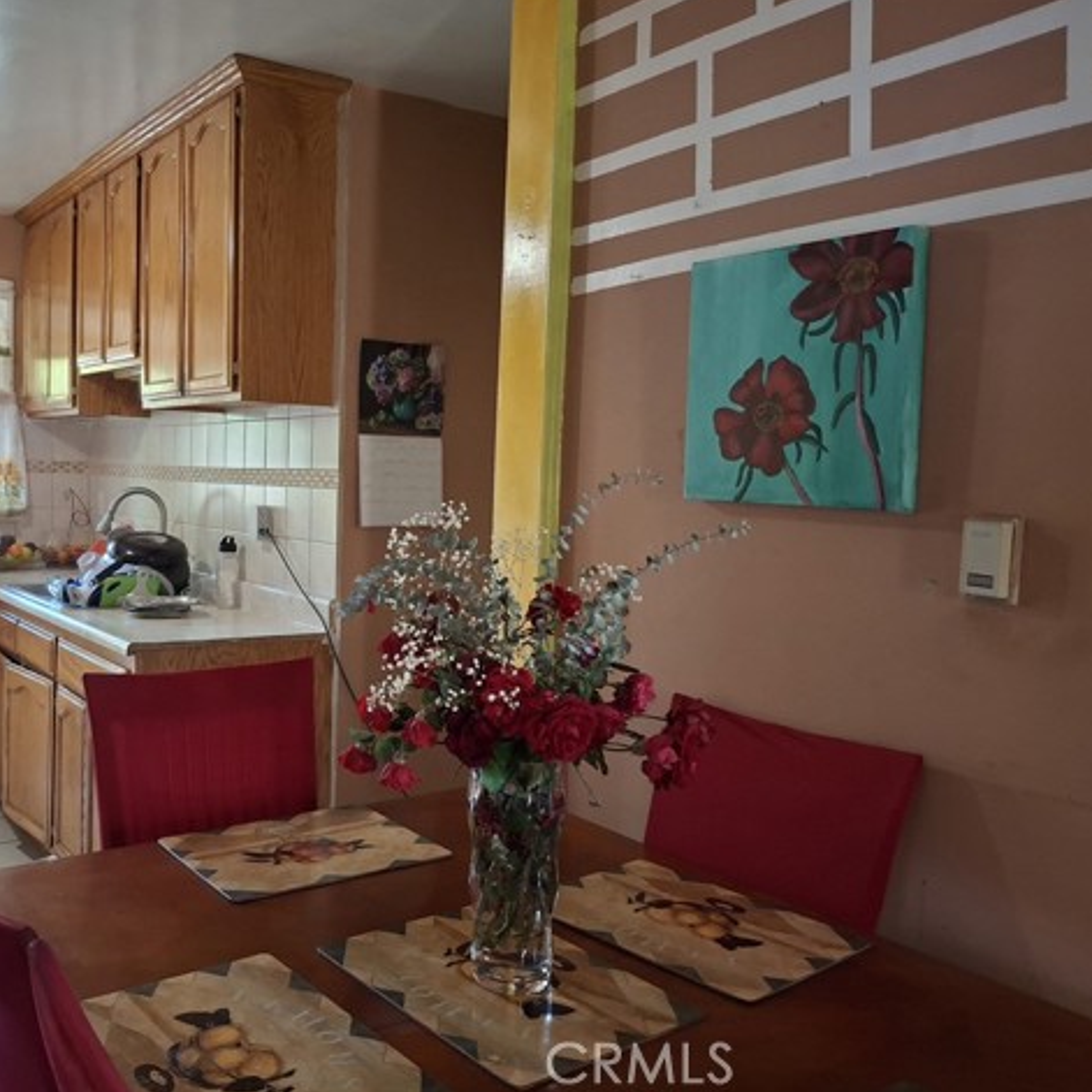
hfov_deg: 53.0
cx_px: 366
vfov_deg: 54.0
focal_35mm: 30
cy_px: 540
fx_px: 1071
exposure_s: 1/30
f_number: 1.8
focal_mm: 4.69
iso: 320
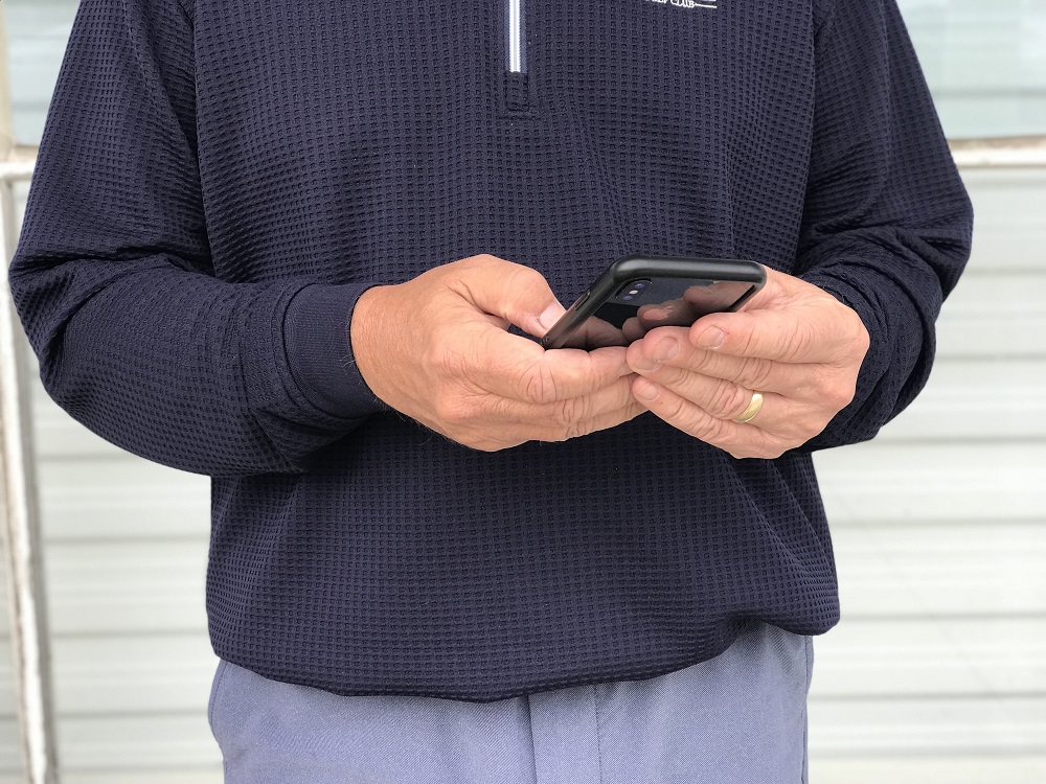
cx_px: 523
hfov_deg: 33.8
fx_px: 1722
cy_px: 392
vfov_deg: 25.7
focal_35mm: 57
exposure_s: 1/120
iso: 25
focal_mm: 6.6
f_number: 2.8
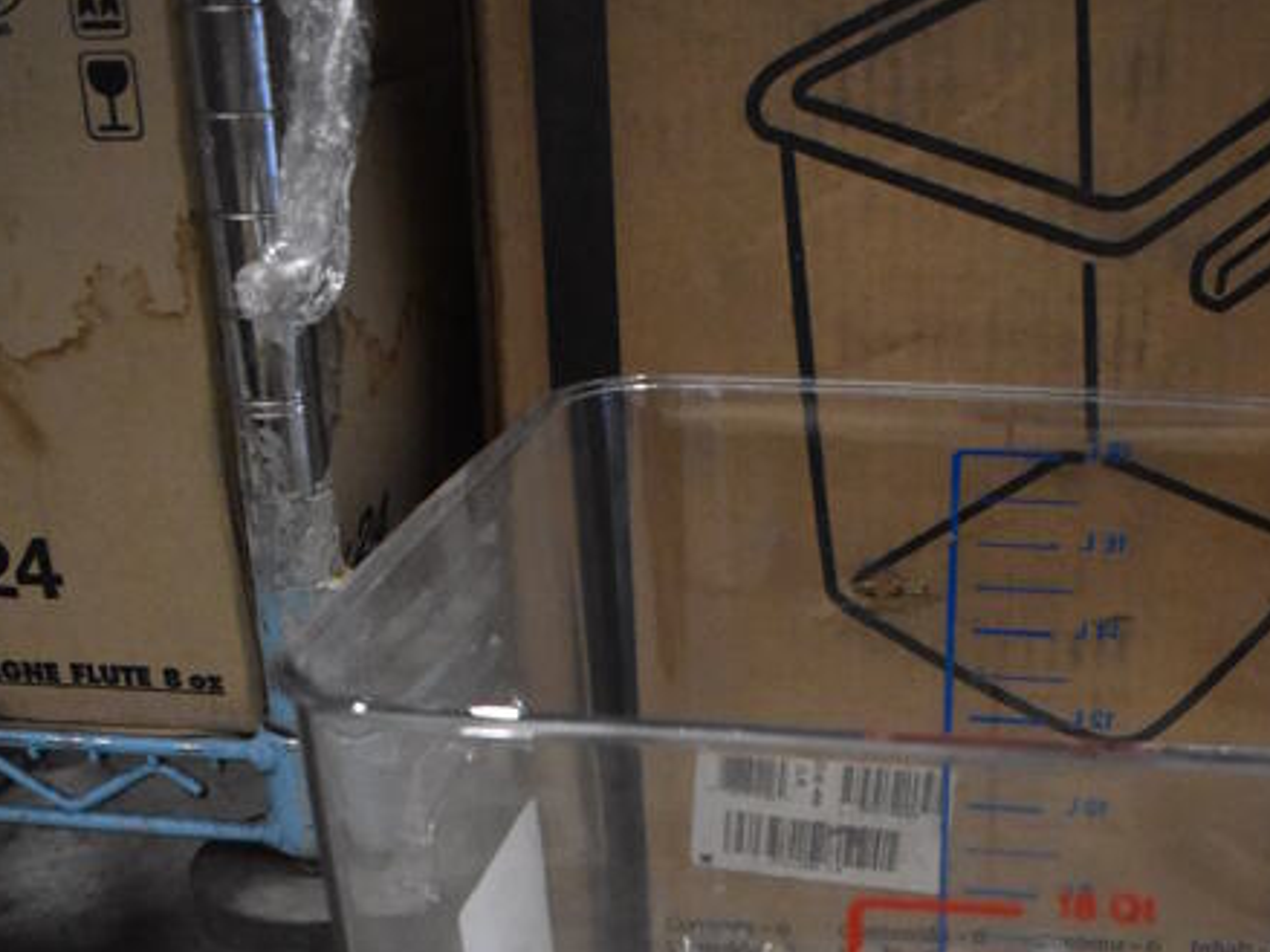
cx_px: 868
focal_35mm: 54
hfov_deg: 35.1
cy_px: 1081
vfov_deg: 24.9
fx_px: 1981
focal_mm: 18
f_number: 3.5
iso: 5000
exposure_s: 1/125
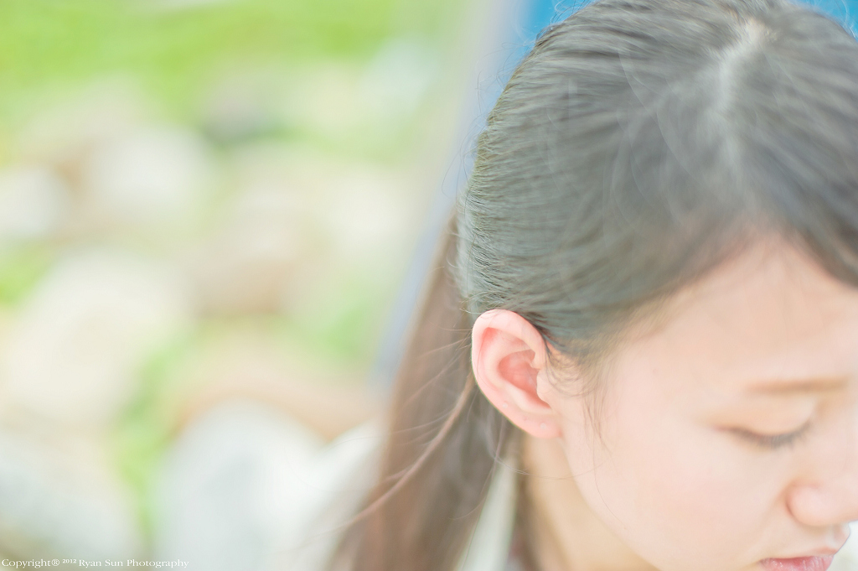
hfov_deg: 39.6
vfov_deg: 26.9
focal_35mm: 50
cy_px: 286
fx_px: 1191
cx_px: 429
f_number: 1.4
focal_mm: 50
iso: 100
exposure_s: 1/3200
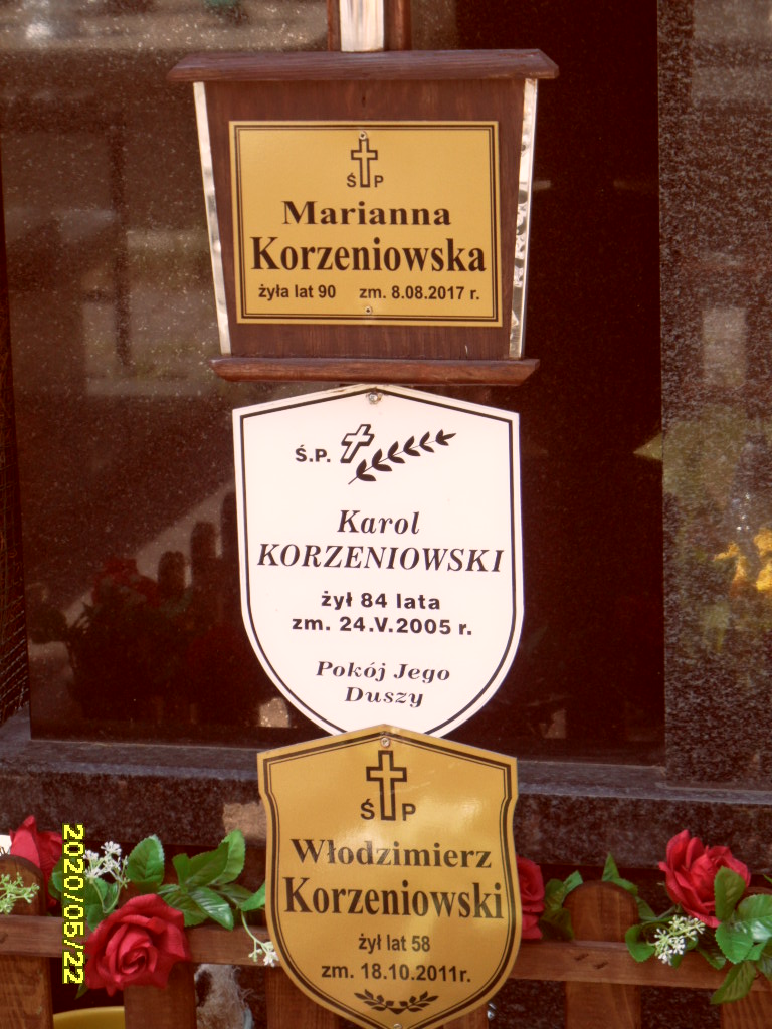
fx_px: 3568
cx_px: 386
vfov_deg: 16.4
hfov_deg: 12.3
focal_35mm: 120
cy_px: 514
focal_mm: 20
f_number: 4.4
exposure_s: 1/60
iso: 100
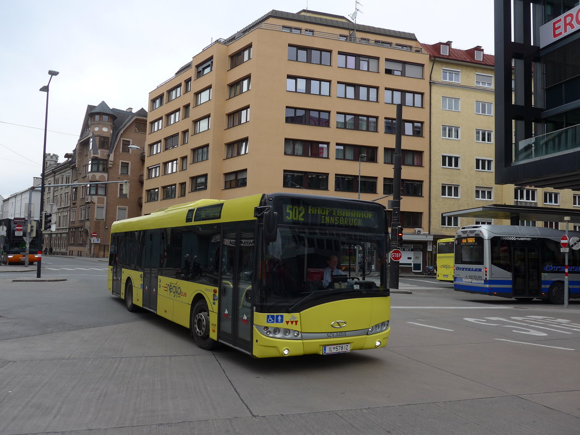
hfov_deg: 61.7
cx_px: 290
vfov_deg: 48.2
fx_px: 486
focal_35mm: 29
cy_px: 218
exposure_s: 1/500
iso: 80
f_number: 2.8
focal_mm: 6
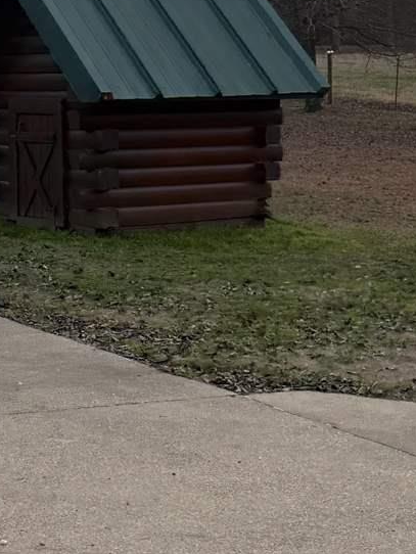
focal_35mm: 102
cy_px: 295
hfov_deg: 14.5
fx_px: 1633
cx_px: 200
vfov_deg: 19.3
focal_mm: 6.76
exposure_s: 1/1618
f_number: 1.78
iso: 100
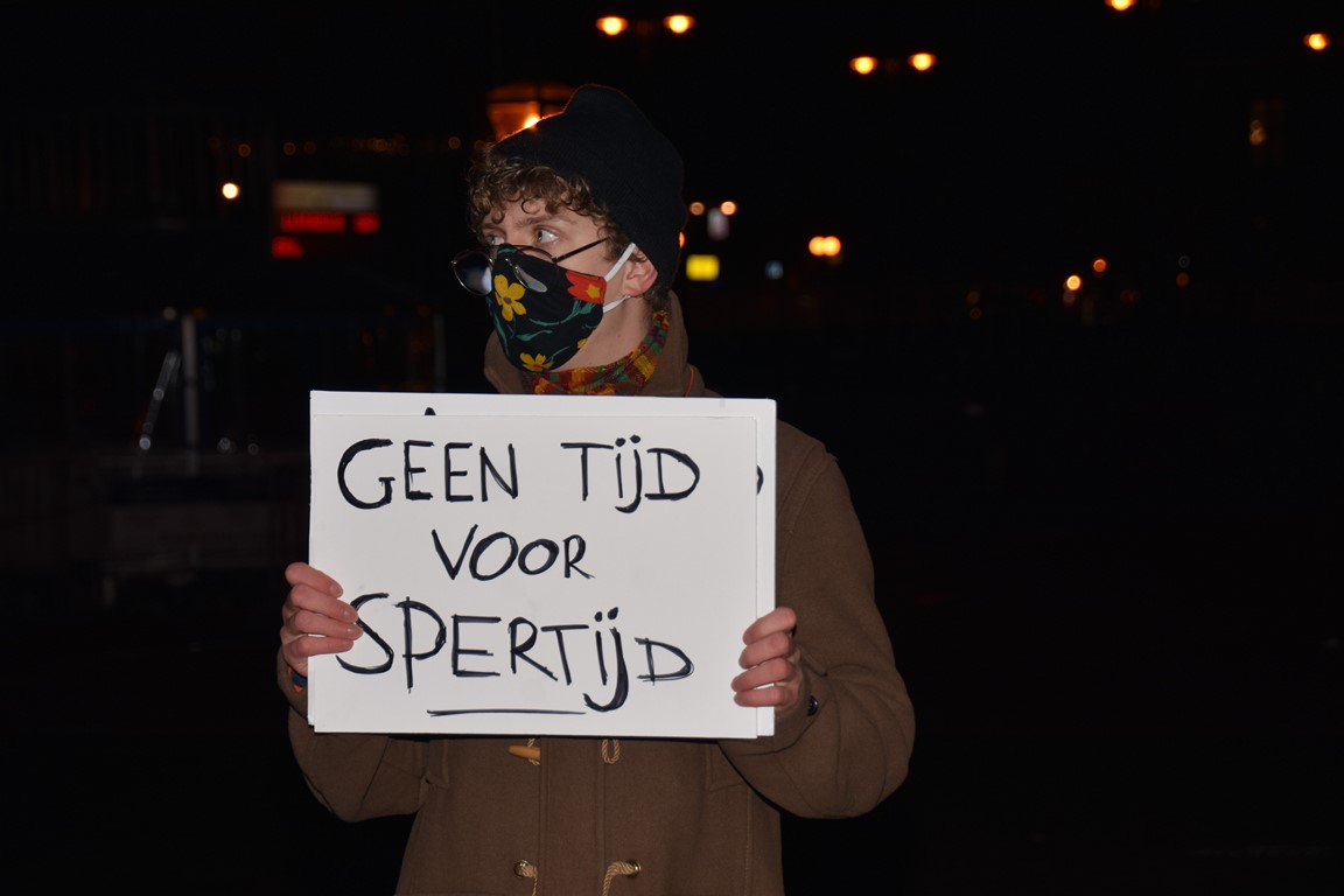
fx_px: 4200
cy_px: 448
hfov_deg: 18.2
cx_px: 672
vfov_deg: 12.2
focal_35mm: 112
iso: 200
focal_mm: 75
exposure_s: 1/60
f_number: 5.3
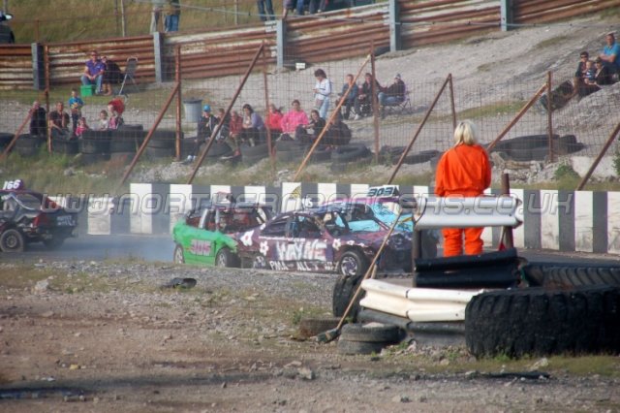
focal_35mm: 300
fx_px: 5164
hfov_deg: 6.9
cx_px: 310
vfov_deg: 4.6
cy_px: 206
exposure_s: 1/640
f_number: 6.3
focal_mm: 200
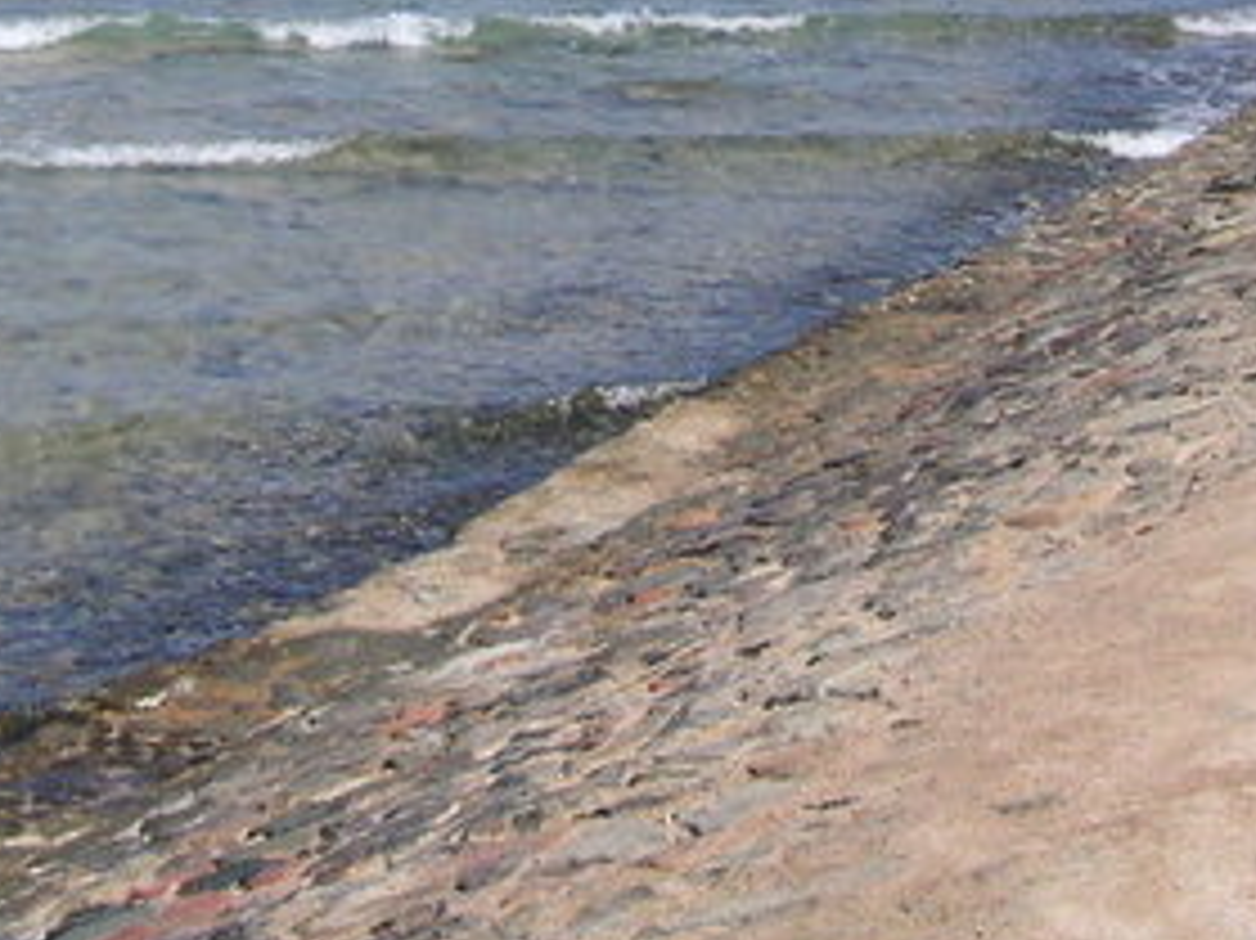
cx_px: 432
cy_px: -279
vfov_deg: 13.5
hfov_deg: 18.5
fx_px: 3844
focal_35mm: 106
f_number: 6.7
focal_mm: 6.1
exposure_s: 1/250
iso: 50
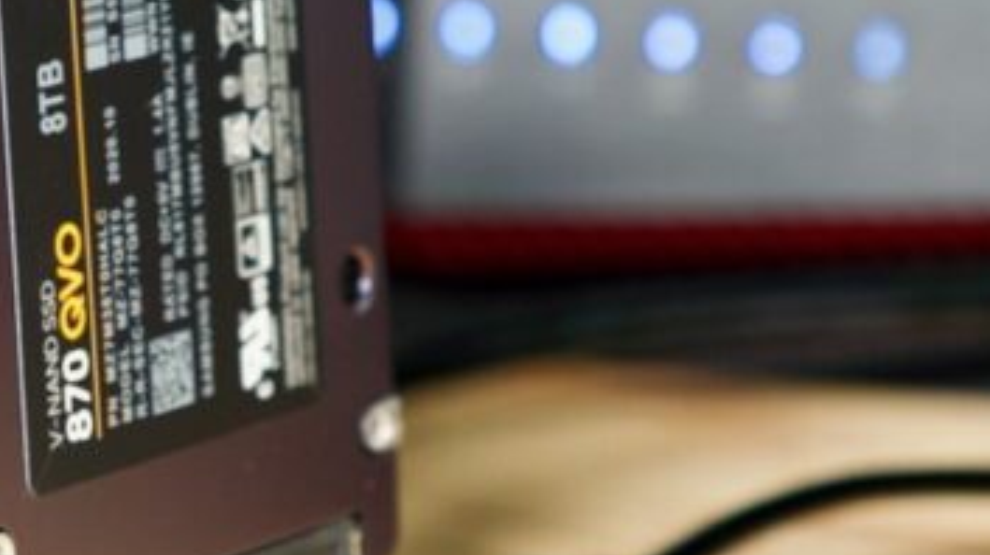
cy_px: 88
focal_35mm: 237
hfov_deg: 9.0
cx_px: -53
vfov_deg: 5.1
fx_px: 6217
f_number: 2.8
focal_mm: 52
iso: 200
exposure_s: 1/100
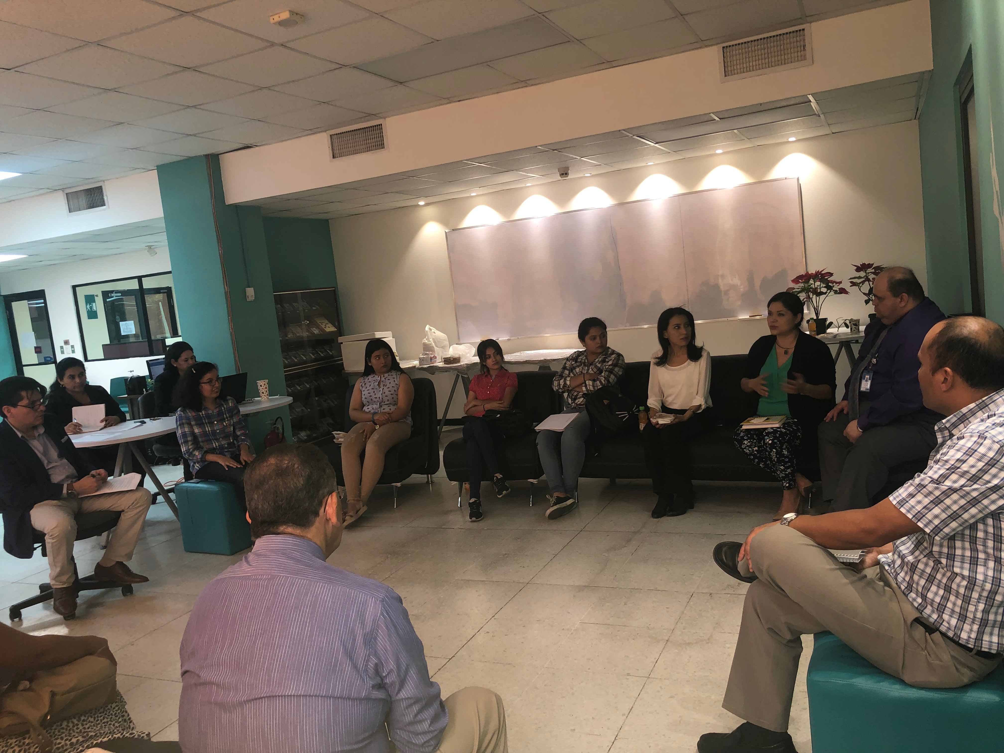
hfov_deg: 63.4
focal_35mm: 28
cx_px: 502
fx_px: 812
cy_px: 376
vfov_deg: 49.7
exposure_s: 1/15
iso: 50
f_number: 1.8
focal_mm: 3.99
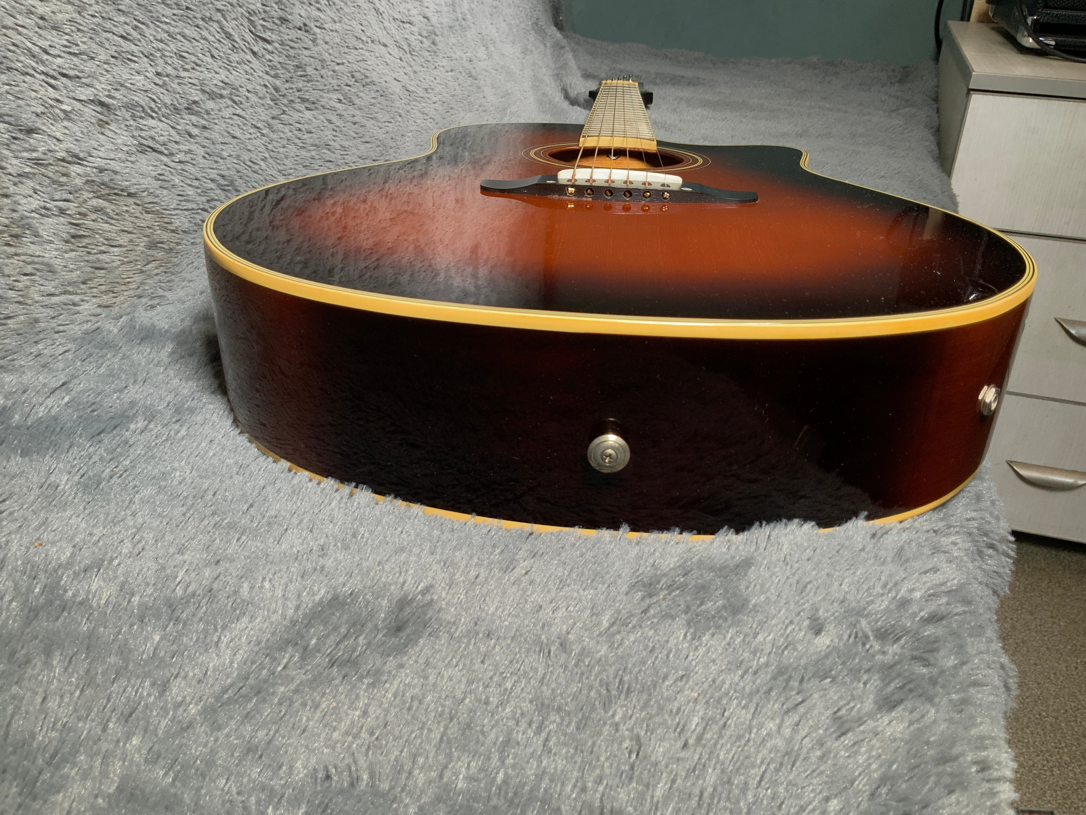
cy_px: 408
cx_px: 543
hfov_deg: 61.7
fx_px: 910
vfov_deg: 48.2
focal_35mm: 29
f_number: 1.8
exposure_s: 1/104
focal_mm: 3
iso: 64
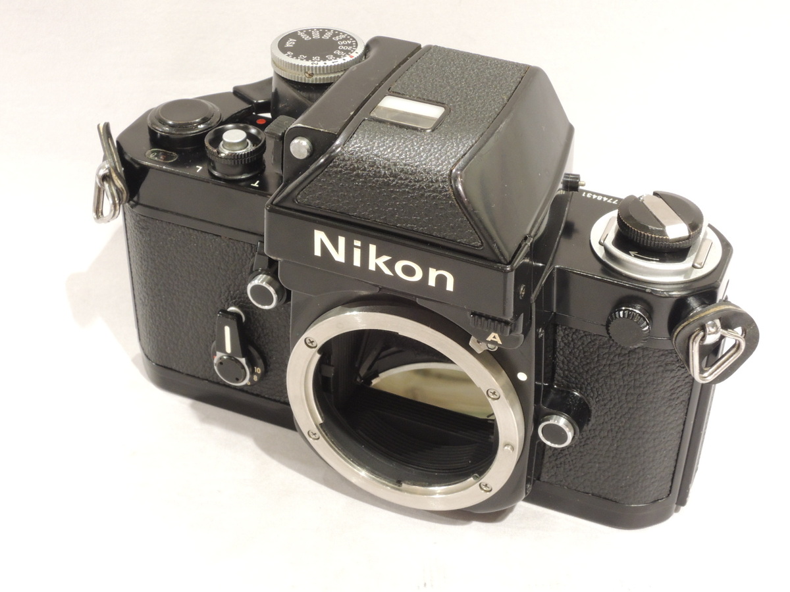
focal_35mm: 62
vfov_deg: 23.7
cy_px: 296
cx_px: 395
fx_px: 1415
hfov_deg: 31.2
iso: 450
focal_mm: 11.1
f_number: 6.6
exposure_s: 1/15
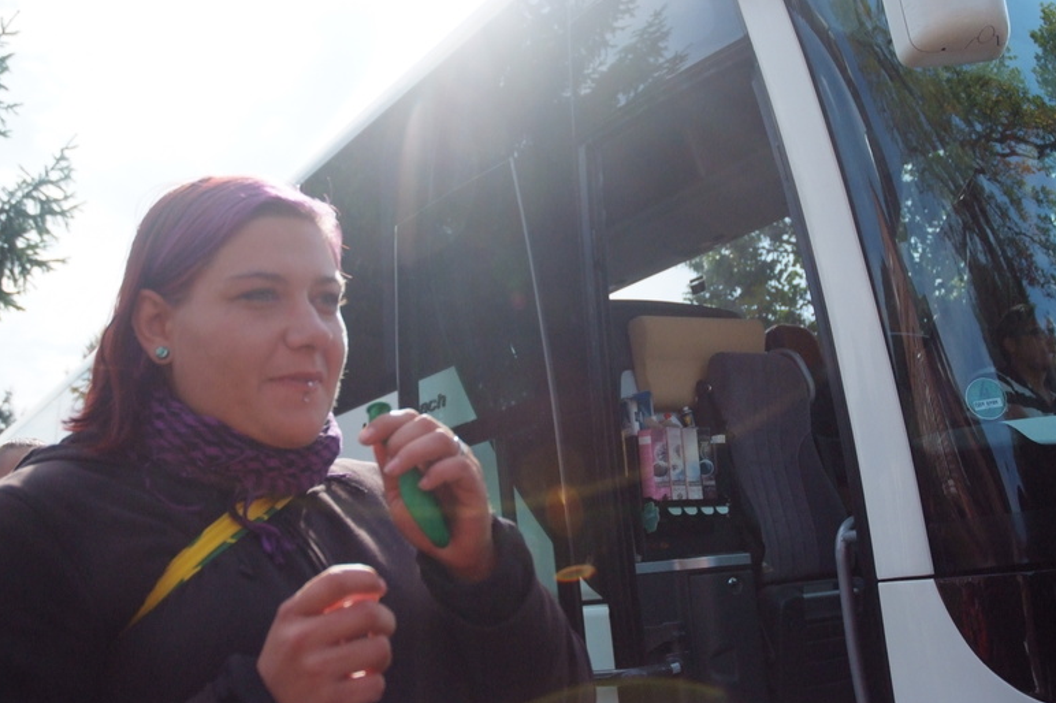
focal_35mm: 39
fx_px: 1143
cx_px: 529
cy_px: 357
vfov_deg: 34.2
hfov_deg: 49.6
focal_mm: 25
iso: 1600
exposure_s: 1/6400
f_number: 3.8
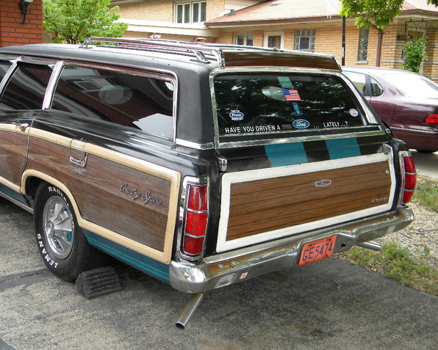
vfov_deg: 34.9
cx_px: 209
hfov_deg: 42.9
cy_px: 175
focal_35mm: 43
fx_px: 558
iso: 80
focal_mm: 7.3
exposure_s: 1/77.4
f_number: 3.8
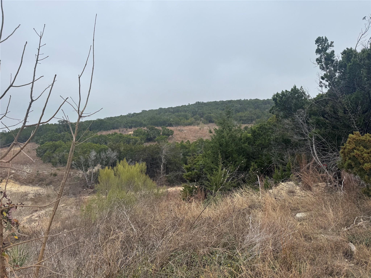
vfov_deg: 56.8
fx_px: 257
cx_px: 186
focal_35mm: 24
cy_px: 139
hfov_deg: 71.6
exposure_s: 1/3096
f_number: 1.78
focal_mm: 6.76
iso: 80
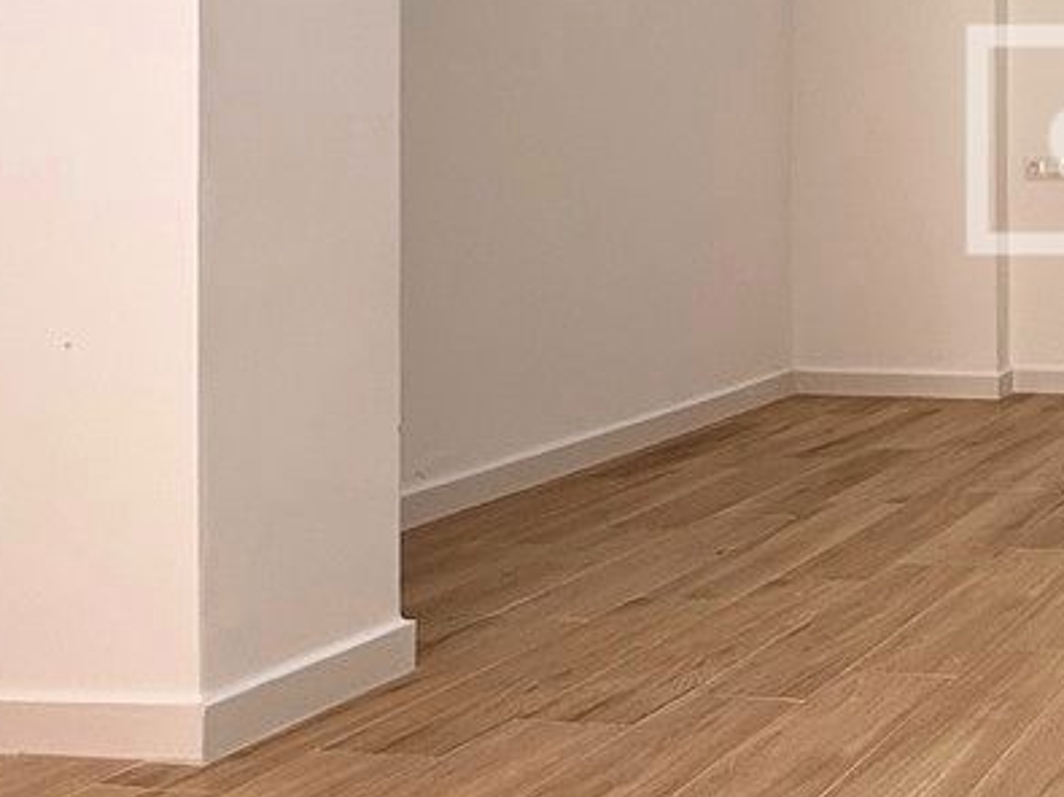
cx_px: 1425
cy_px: 145
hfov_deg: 29.3
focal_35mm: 51
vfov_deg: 27.9
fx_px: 1567
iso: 80
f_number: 2.2
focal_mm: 2.22
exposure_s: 1/99
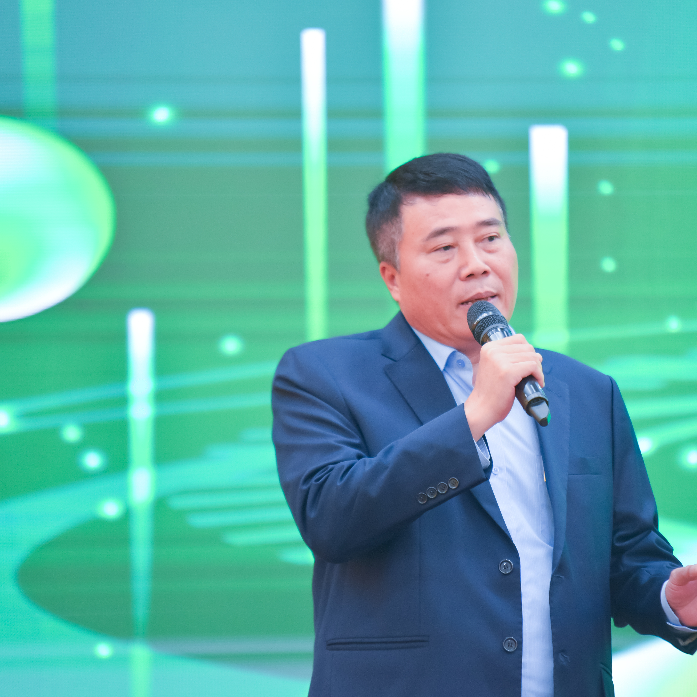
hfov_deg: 7.4
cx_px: 468
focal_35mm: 236
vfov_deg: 7.4
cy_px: 348
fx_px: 5376
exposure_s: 1/320
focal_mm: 185
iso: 1600
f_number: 3.2
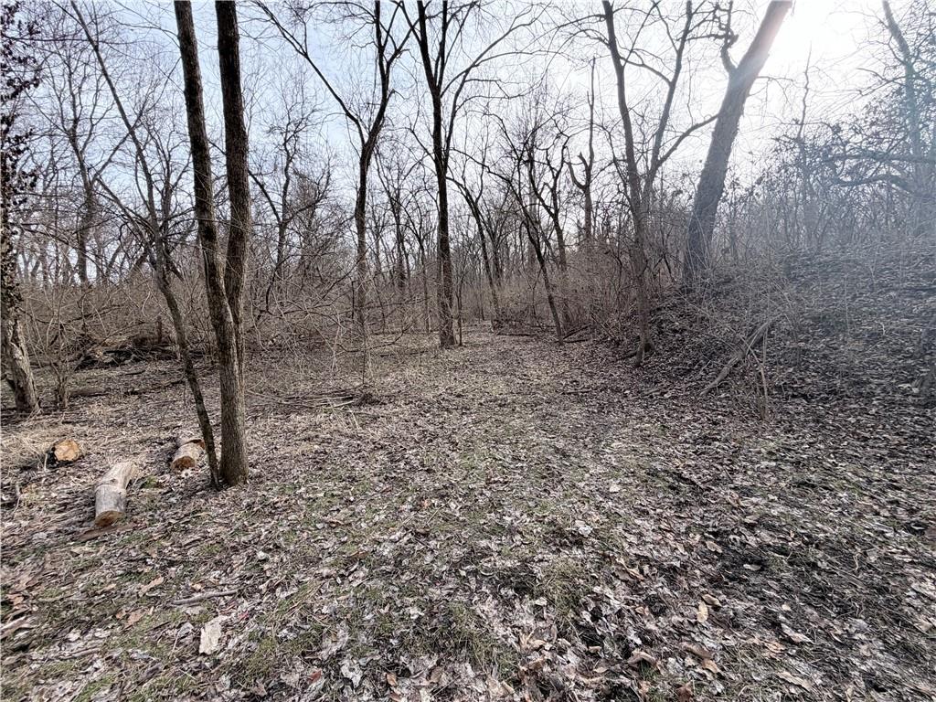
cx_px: 468
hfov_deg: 102.1
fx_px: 379
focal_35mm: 14
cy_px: 351
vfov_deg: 85.7
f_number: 2.2
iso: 40
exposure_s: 1/502
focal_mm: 2.22
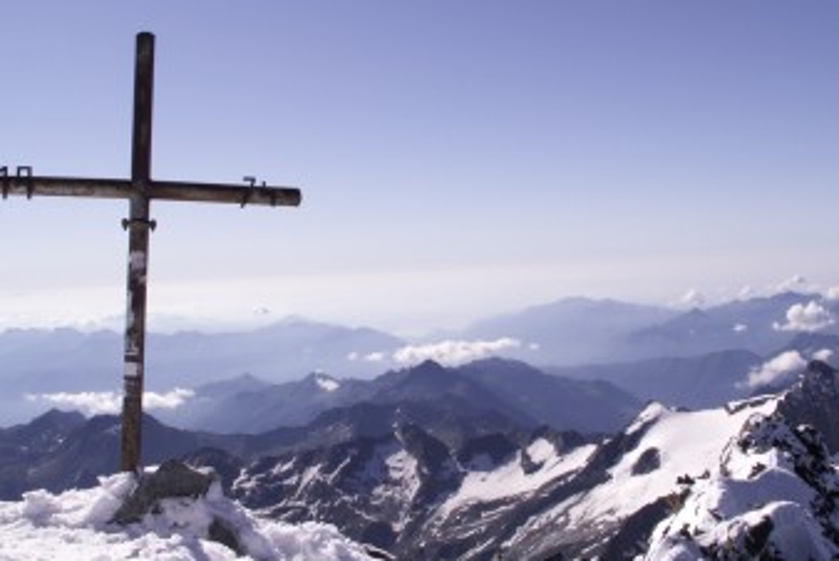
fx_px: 1003
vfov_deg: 31.2
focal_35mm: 43
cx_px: 418
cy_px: 273
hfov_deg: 45.4
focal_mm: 6.77
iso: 50
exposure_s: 1/320
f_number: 8
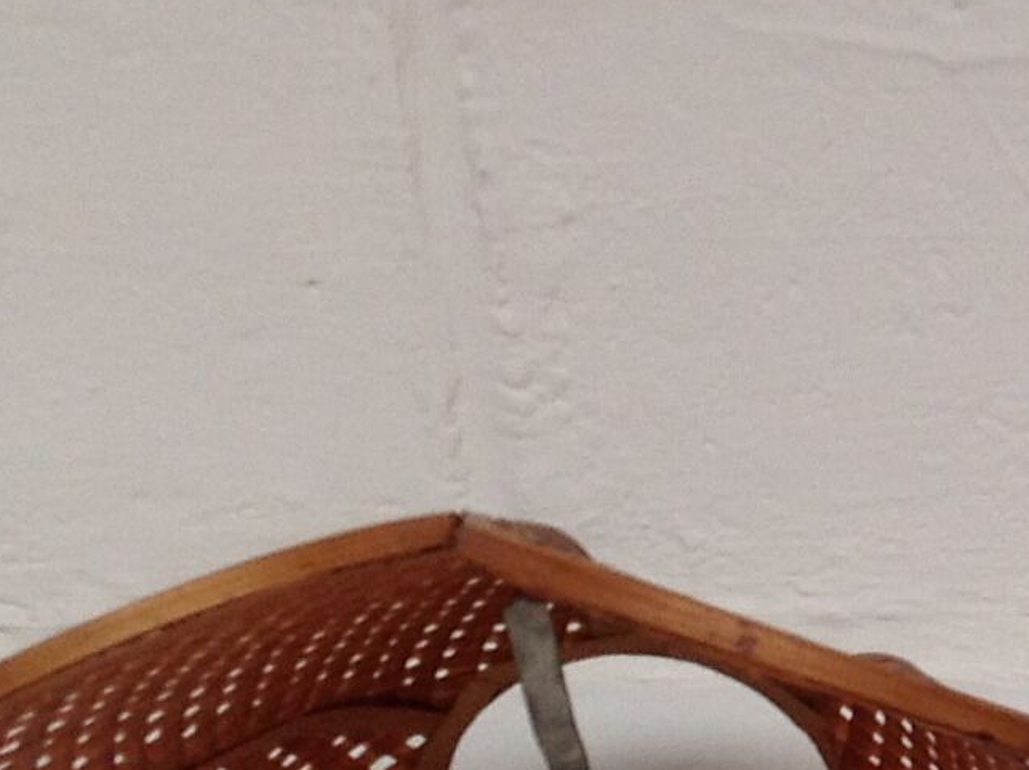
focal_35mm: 141
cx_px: 1423
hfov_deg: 13.4
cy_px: 456
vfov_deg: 10.5
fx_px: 4187
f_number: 2.4
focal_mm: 4.28
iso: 80
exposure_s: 1/30
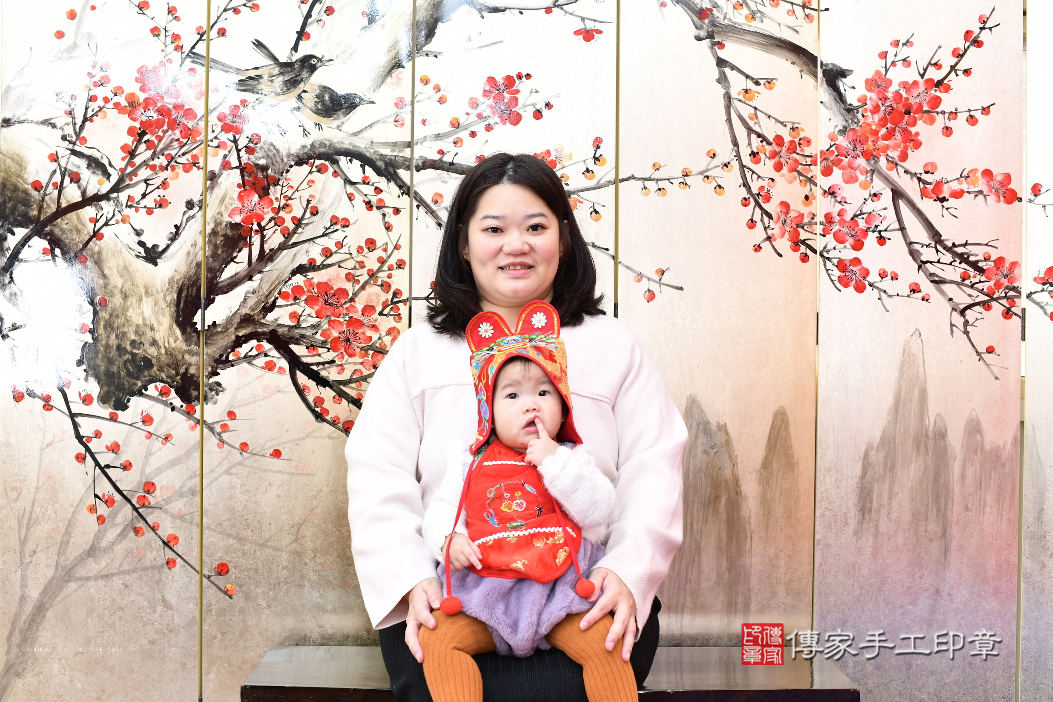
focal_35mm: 35
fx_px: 1024
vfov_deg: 37.9
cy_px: 351
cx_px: 526
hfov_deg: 54.4
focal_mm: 35
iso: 800
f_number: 4.5
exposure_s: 1/160
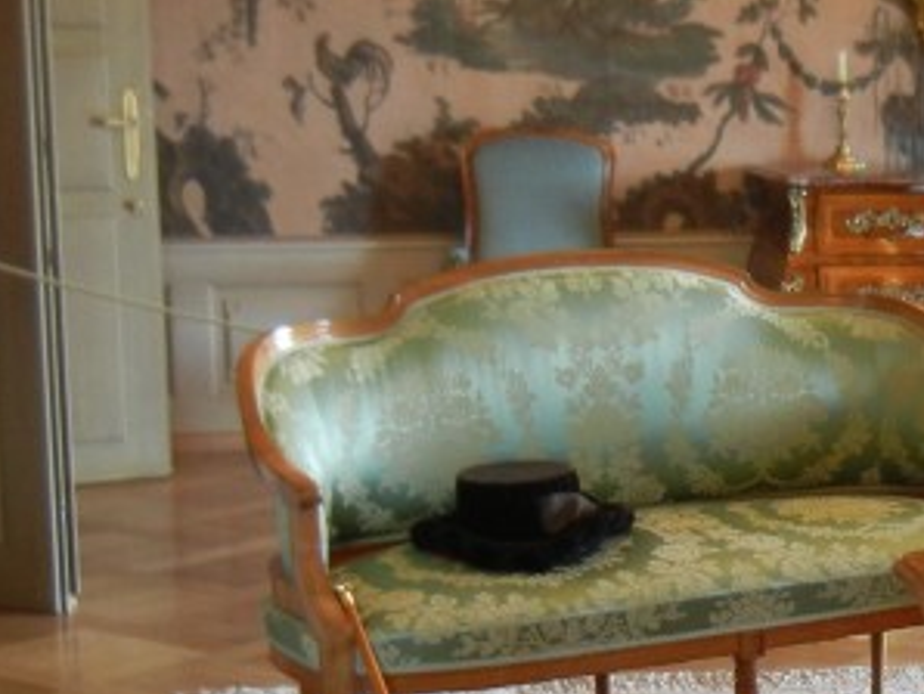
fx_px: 2752
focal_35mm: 103
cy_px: 542
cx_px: 927
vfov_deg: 14.3
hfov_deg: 18.6
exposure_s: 1/6.8
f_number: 3.5
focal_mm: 5.4
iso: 200
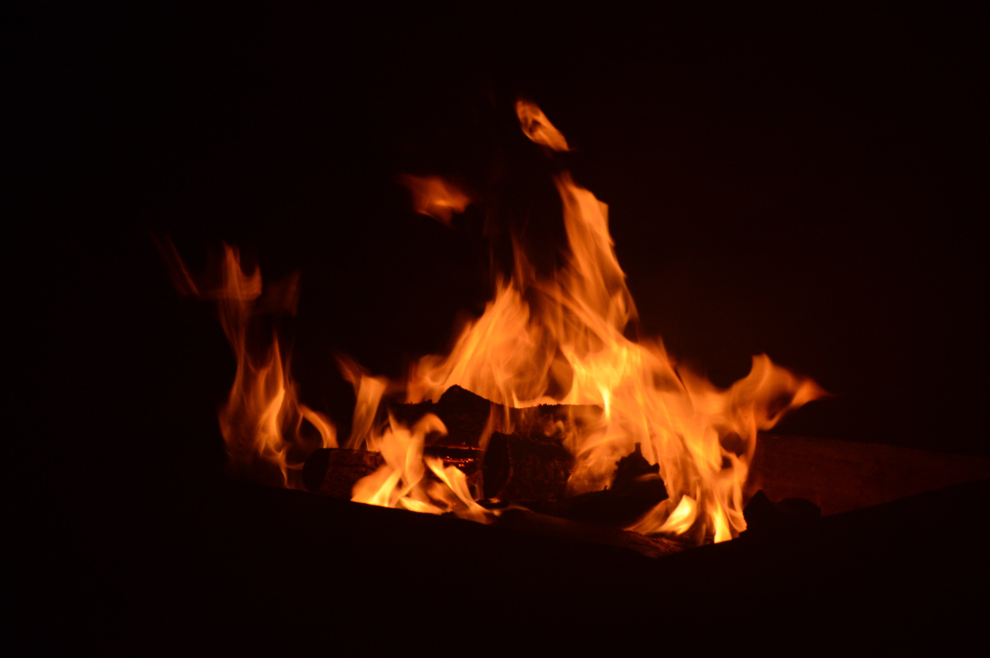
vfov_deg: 20.6
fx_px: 1813
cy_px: 329
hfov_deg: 30.5
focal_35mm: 66
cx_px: 495
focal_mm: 44
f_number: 7.1
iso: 800
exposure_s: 1/30
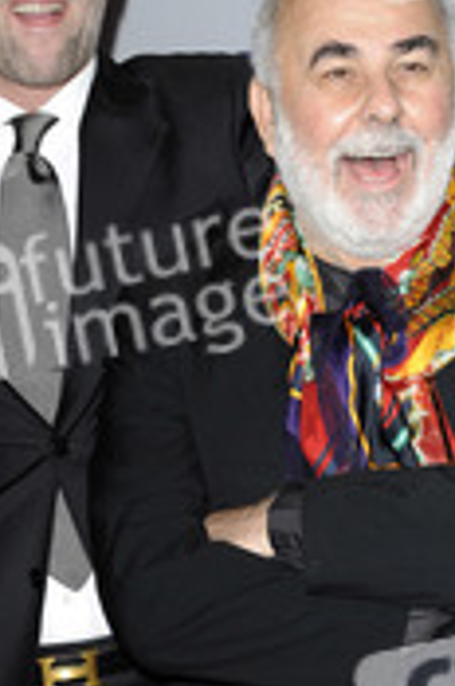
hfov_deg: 9.6
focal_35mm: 142
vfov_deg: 14.4
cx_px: 200
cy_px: 498
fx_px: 2703
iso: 640
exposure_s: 1/160
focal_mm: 62
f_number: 6.3
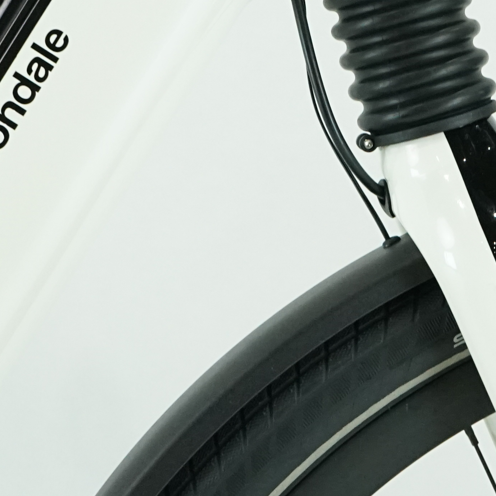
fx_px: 1799
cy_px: 101
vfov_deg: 15.6
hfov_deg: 15.6
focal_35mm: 111
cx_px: 415
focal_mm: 30
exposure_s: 1/200
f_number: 8
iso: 3200
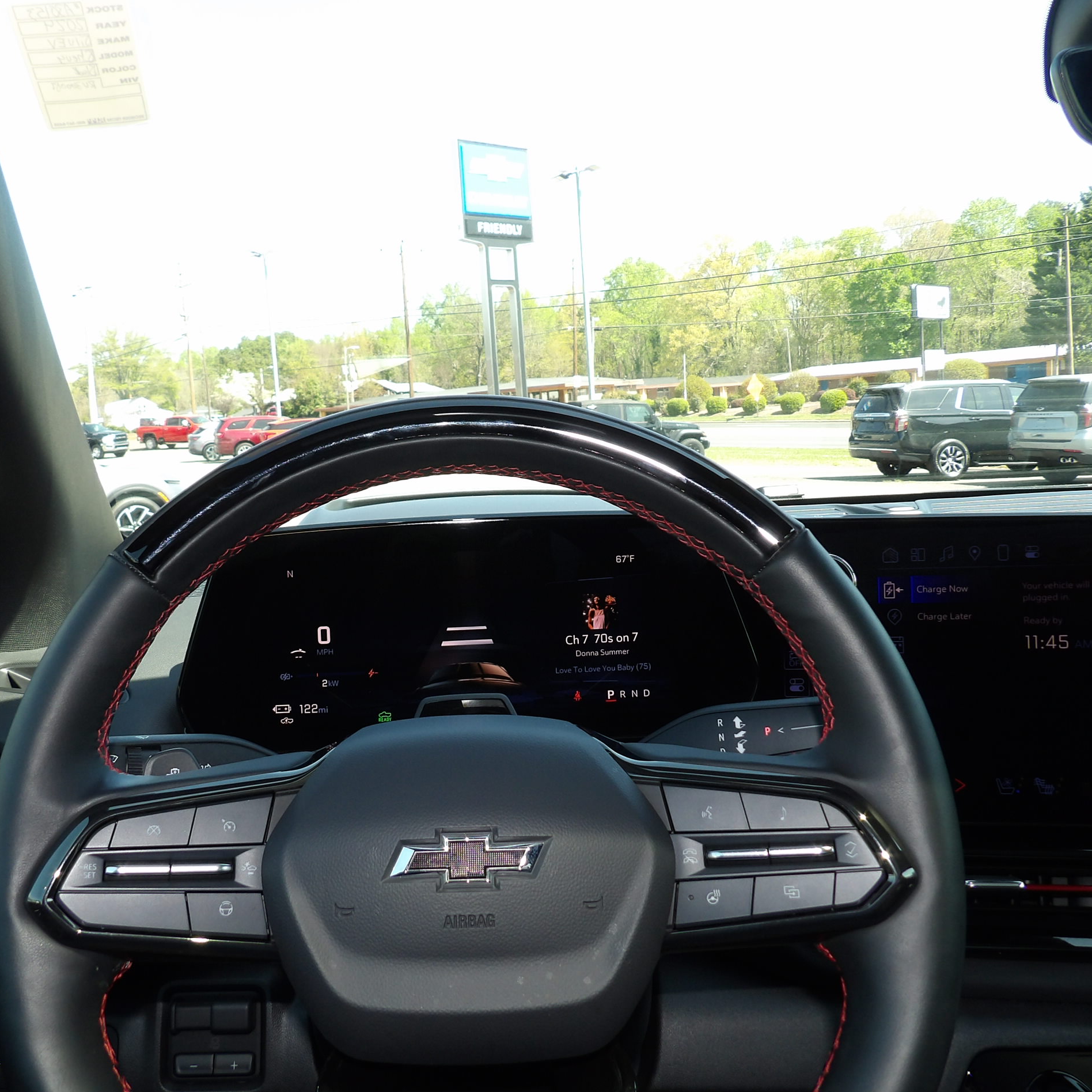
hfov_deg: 55.4
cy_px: 549
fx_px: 1035
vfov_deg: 55.6
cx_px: 457
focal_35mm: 29
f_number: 3.2
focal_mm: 4.3
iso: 100
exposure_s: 1/168
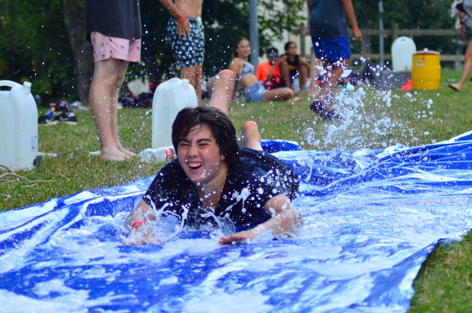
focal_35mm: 141
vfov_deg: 9.7
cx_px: 197
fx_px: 1847
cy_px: 151
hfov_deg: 14.6
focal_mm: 70
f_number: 4
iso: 400
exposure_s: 1/1250
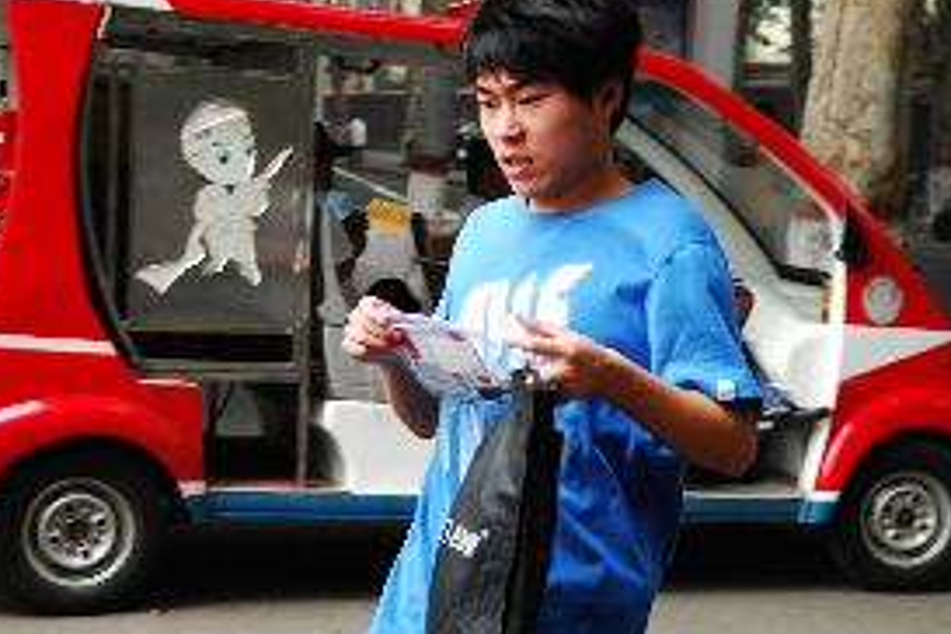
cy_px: 385
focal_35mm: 79
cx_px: 484
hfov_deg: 25.7
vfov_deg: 17.3
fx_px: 2087
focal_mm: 32
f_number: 2.8
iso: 200
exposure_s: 1/160
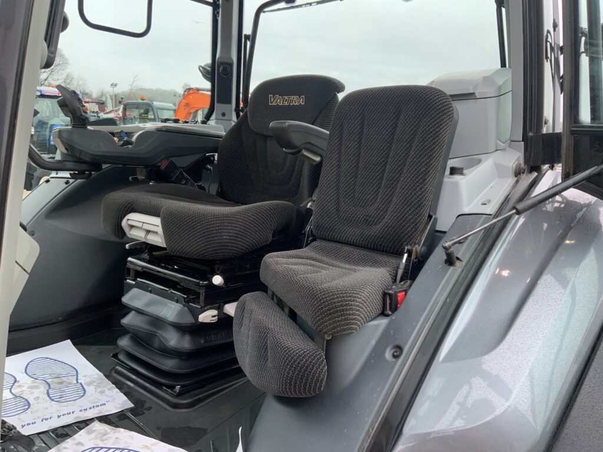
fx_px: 505
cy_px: 226
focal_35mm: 29
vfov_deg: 48.2
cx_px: 302
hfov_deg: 61.7
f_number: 1.8
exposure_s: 1/67
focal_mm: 3
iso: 64
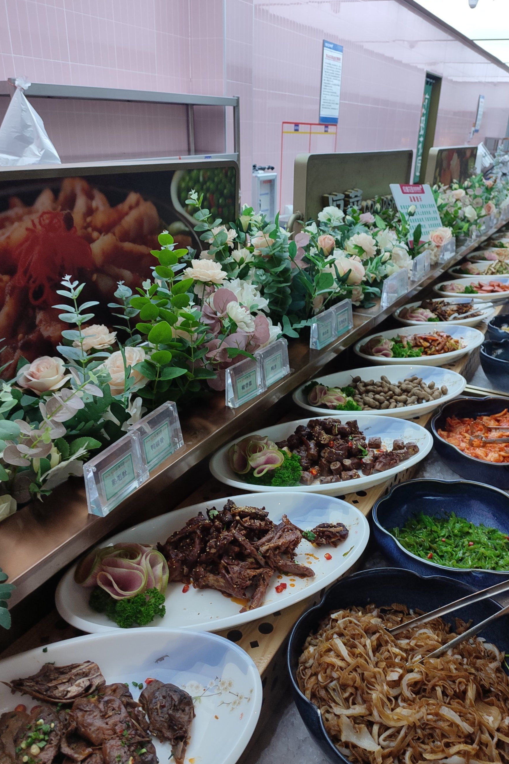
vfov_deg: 67.4
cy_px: 394
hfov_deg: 47.8
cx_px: 290
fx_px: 573
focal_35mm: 27
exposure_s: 1/33
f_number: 1.75
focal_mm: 5.96
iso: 84
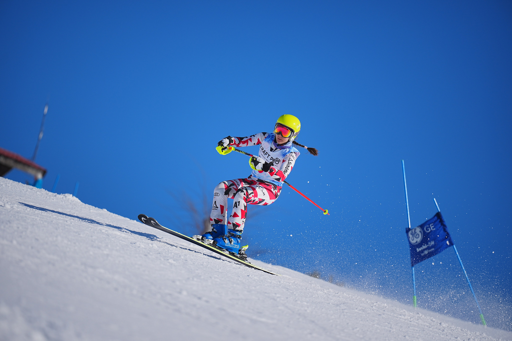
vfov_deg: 6.9
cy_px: 170
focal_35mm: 200
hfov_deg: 10.3
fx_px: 2844
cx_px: 256
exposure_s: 1/5000
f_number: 2.8
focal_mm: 200
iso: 100
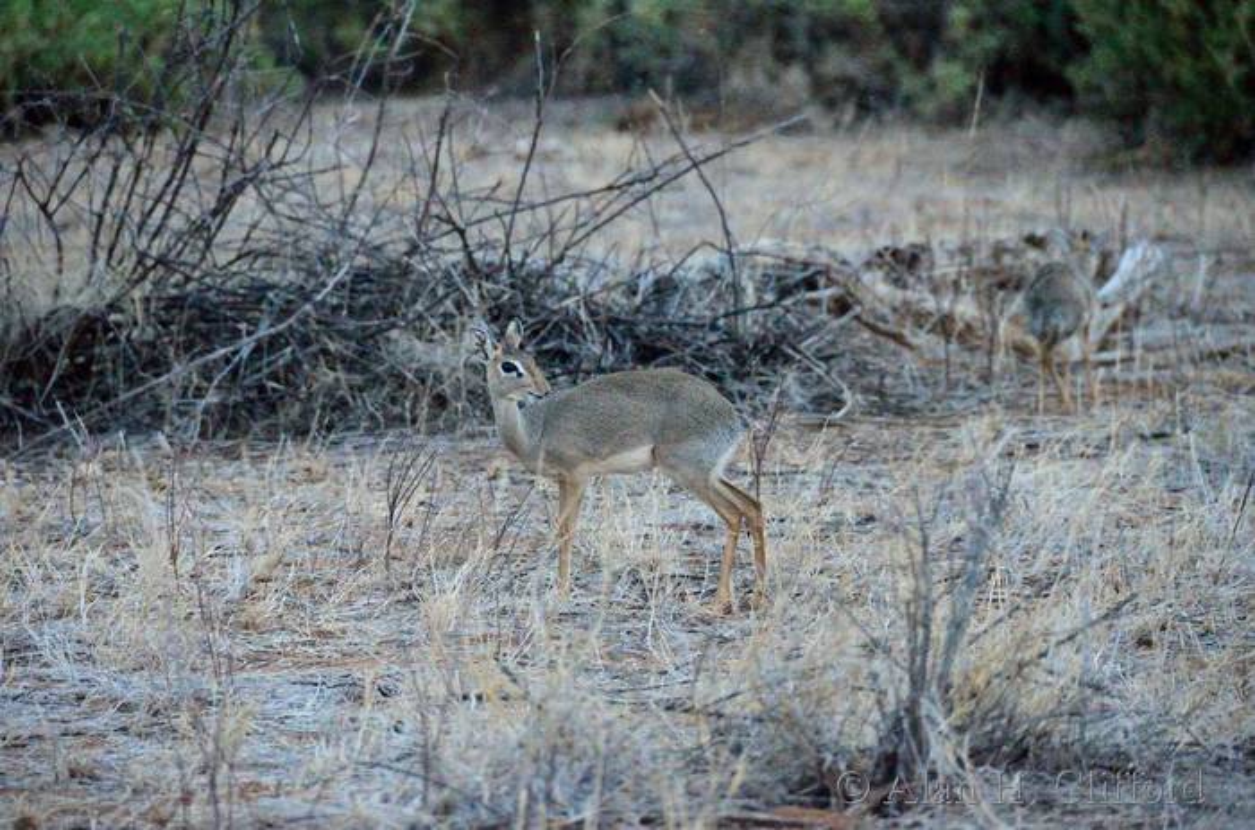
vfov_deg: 4.6
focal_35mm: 300
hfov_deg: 6.9
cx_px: 628
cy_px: 415
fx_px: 10432
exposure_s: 1/400
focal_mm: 200
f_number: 5.6
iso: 6400
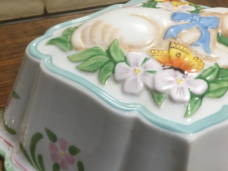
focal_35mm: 51
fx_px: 336
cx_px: 105
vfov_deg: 28.2
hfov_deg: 37.5
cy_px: 125
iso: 200
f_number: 2.2
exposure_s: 1/33
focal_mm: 4.15
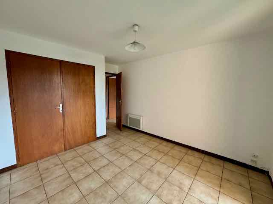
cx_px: 136
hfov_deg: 102.1
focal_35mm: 14
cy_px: 102
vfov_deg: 85.7
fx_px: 110
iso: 250
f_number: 2.2
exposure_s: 1/99
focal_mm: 2.22
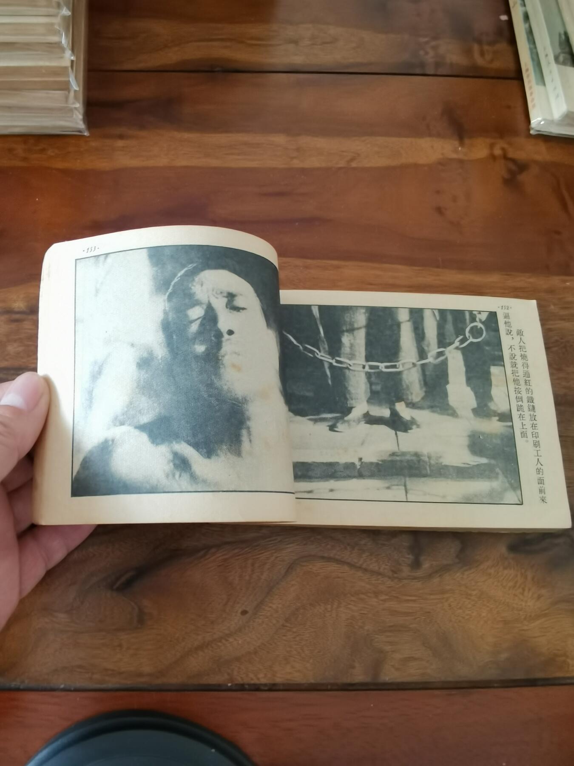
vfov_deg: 65.3
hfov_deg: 51.4
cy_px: 383
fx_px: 597
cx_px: 287
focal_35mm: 27
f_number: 2.2
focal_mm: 2.26
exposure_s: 1/20
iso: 640
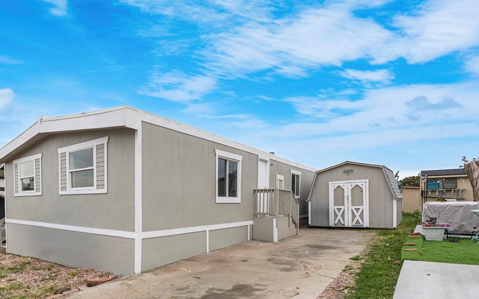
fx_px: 296
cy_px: 210
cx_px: 170
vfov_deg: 52.1
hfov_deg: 76.1
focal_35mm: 23
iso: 500
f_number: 8
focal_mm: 16.5
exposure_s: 1/400
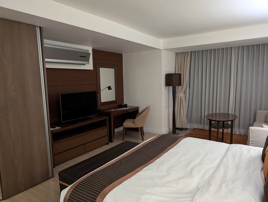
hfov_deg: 71.5
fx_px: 186
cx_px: 134
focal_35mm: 24
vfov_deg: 56.9
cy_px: 101
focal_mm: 6.9
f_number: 1.68
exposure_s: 1/54.1
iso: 970
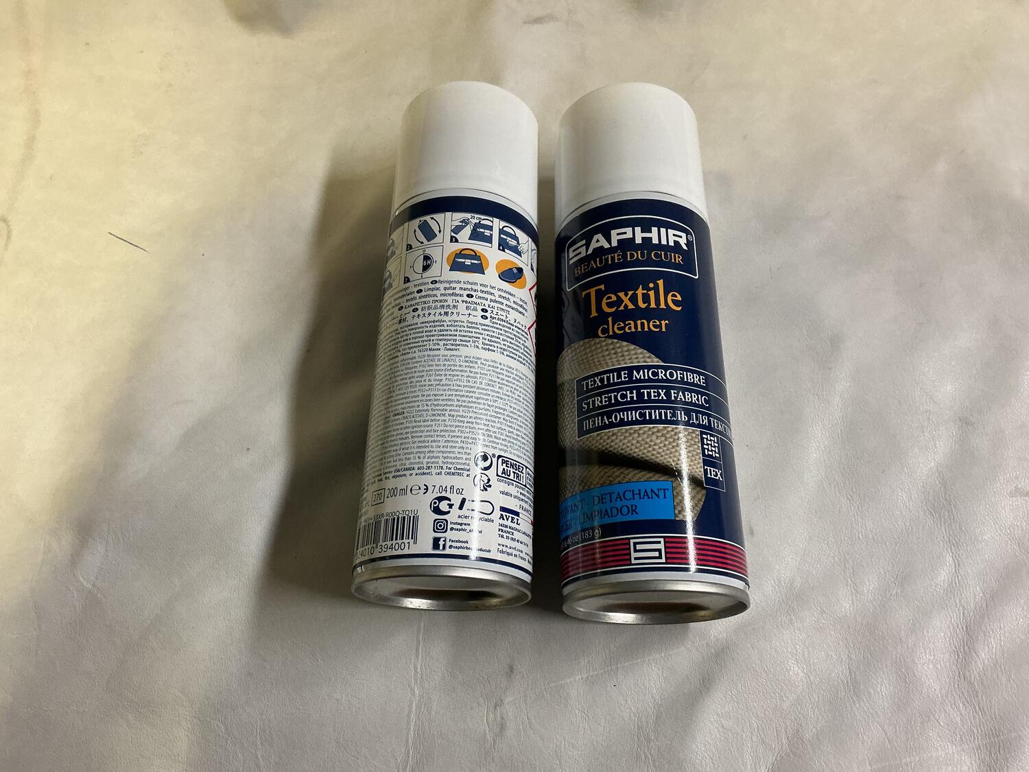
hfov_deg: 61.7
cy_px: 386
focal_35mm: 29
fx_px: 862
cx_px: 514
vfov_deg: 48.2
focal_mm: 3
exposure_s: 1/50
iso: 100
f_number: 1.8
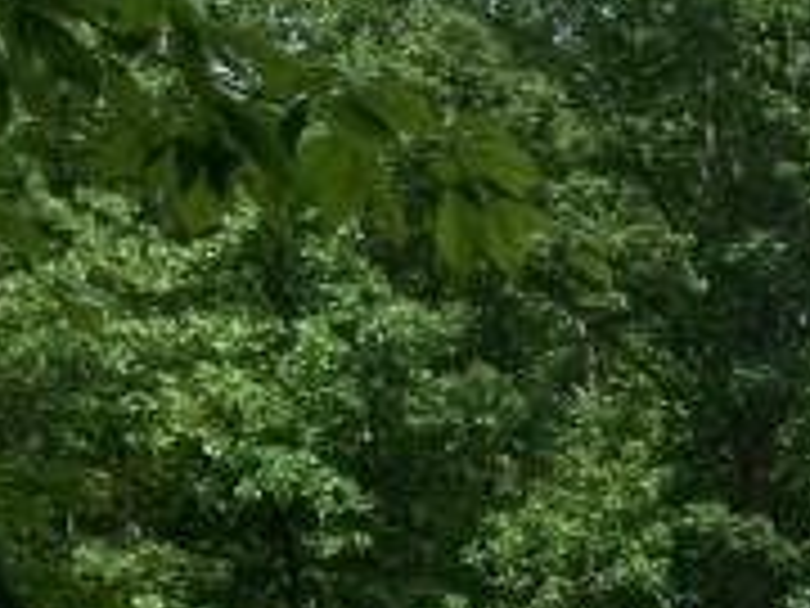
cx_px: 1274
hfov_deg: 15.7
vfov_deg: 12.5
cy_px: 815
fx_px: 2668
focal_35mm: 114
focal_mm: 5.7
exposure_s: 1/250
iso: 80
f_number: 5.5
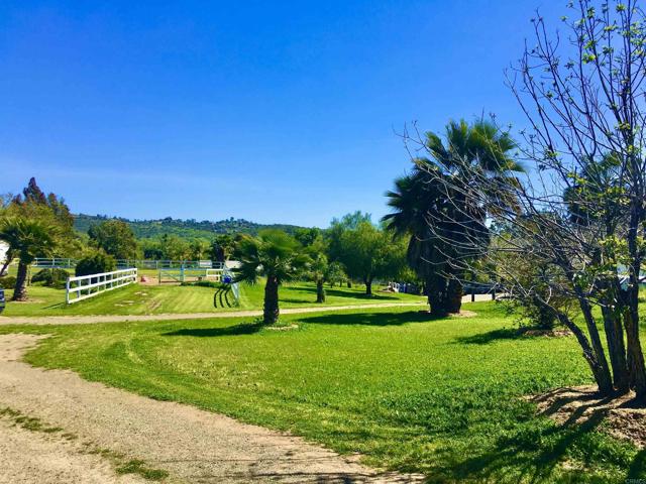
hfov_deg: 61.7
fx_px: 541
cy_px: 242
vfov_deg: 48.2
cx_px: 323
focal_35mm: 29
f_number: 2.2
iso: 25
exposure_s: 1/1425
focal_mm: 4.15
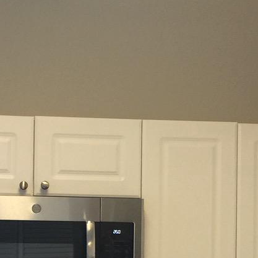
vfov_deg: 13.4
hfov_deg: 13.7
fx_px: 1062
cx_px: 30
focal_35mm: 126
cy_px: 333
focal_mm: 4.15
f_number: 2.2
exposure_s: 1/15
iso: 32
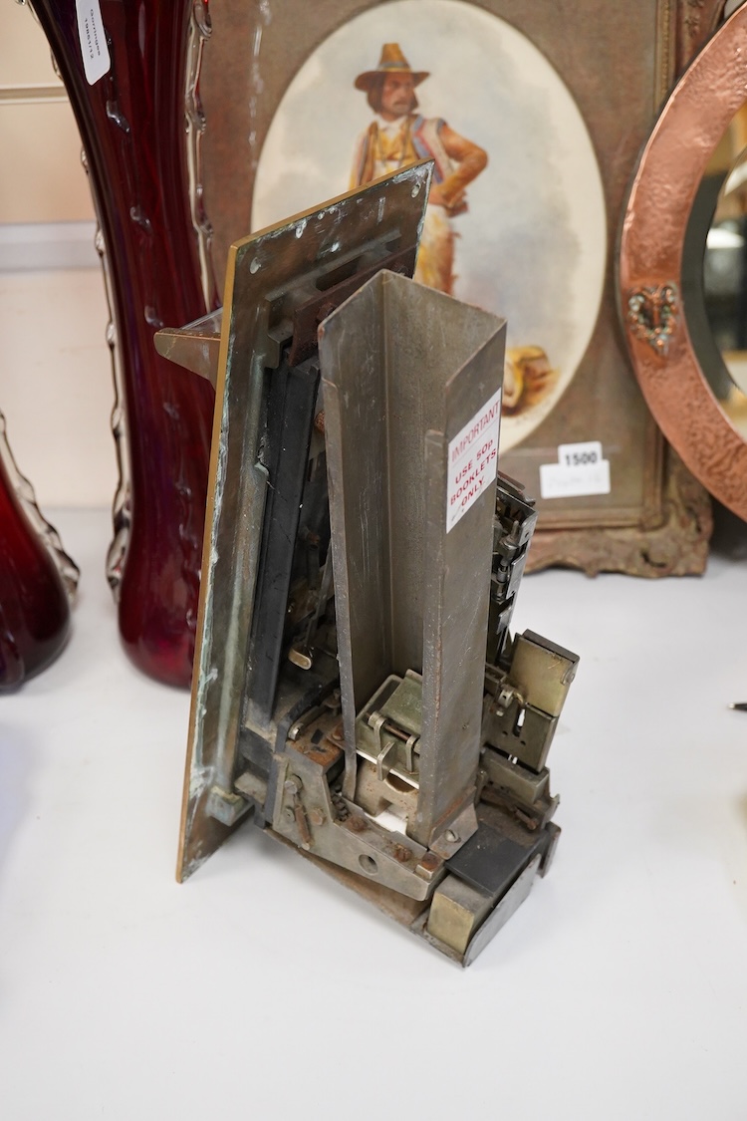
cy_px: 560
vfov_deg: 43.6
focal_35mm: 45
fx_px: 1401
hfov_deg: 29.9
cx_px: 374
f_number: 4.5
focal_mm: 30
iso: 2500
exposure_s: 1/160
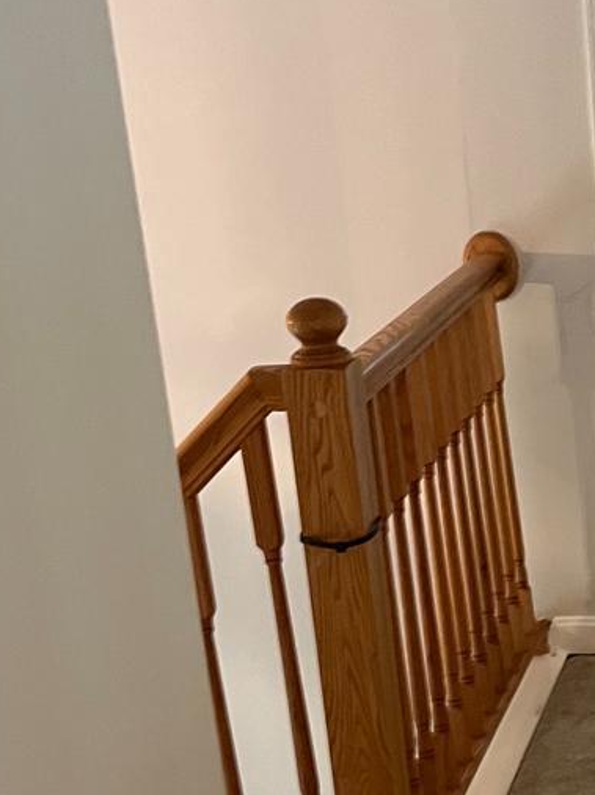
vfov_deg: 24.6
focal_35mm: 79
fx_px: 1812
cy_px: 518
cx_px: 738
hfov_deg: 17.6
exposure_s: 1/40
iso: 400
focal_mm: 5.1
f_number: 1.6
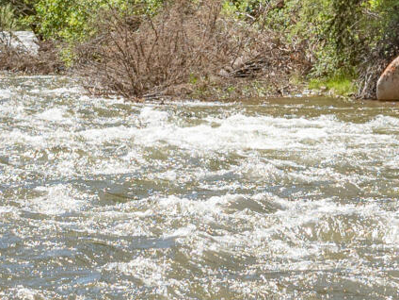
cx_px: 88
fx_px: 3608
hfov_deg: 6.3
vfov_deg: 4.7
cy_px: -121
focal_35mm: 313
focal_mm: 46
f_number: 8
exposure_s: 1/320
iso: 100
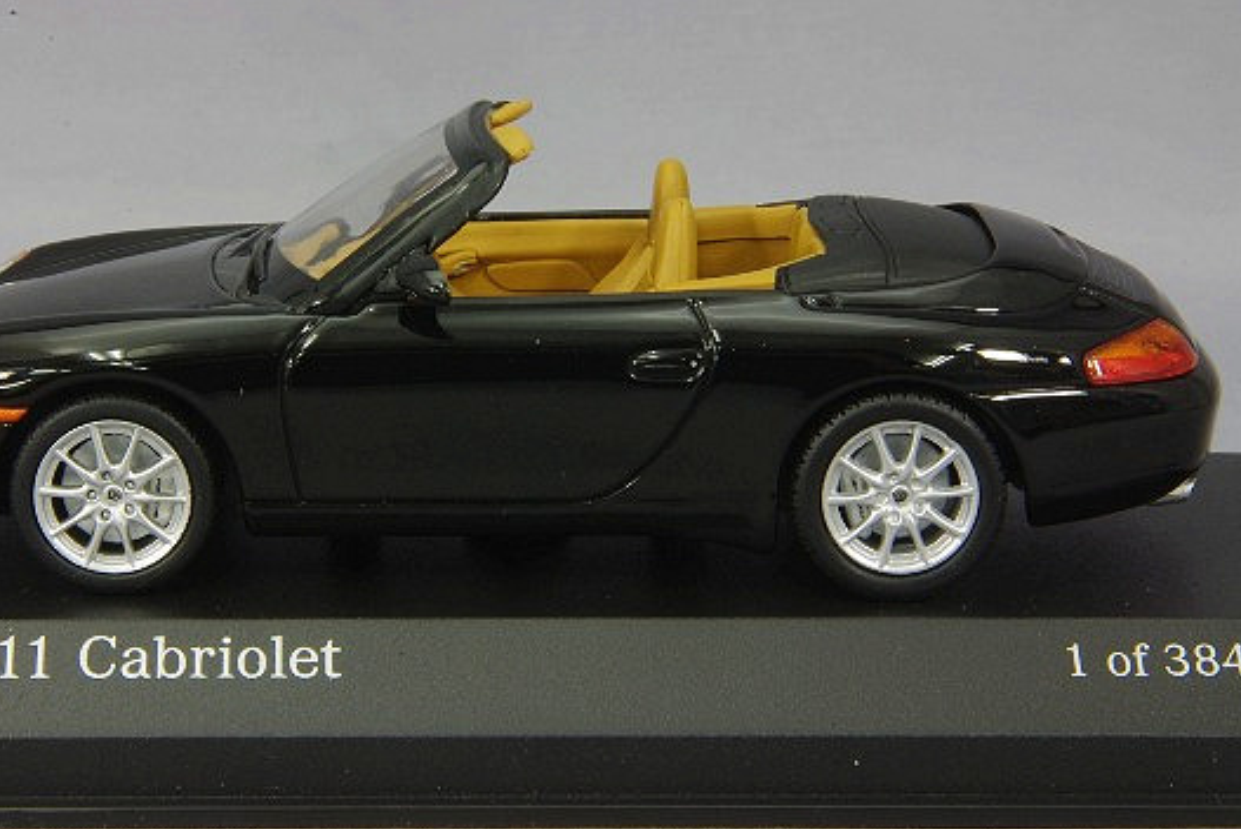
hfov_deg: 15.1
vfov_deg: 10.1
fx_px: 4691
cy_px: 347
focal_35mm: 136
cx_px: 509
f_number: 32
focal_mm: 75
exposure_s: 1
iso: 400
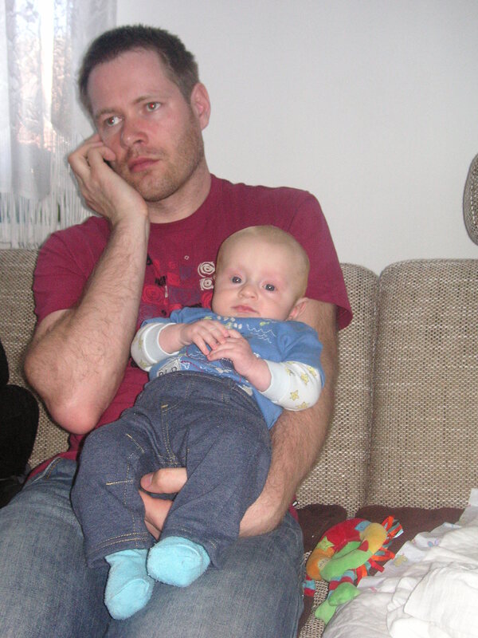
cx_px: 239
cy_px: 319
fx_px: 810
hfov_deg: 32.9
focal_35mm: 44
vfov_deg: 42.9
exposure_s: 1/45
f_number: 3.1
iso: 160
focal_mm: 7.3
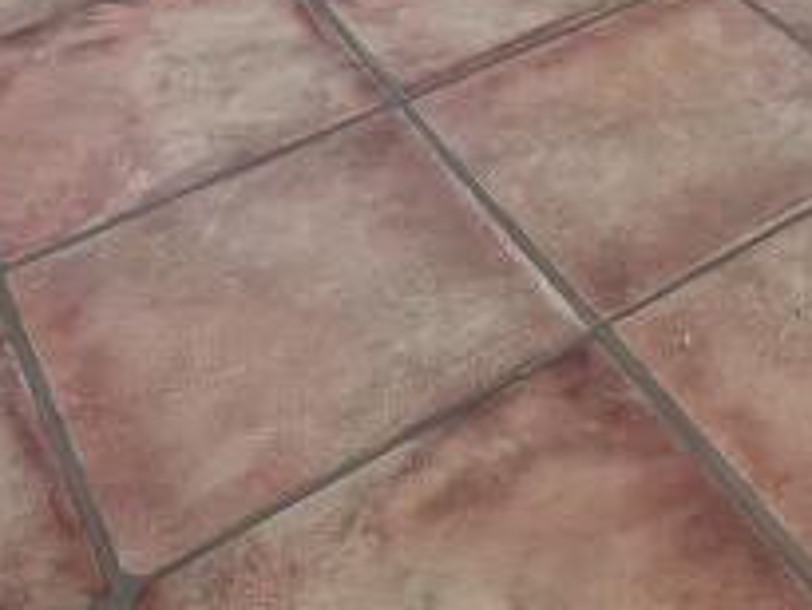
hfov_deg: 28.2
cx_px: 784
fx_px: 1526
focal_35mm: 65
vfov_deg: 15.5
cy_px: -753
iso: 32
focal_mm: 1.57
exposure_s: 1/473
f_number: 1.8
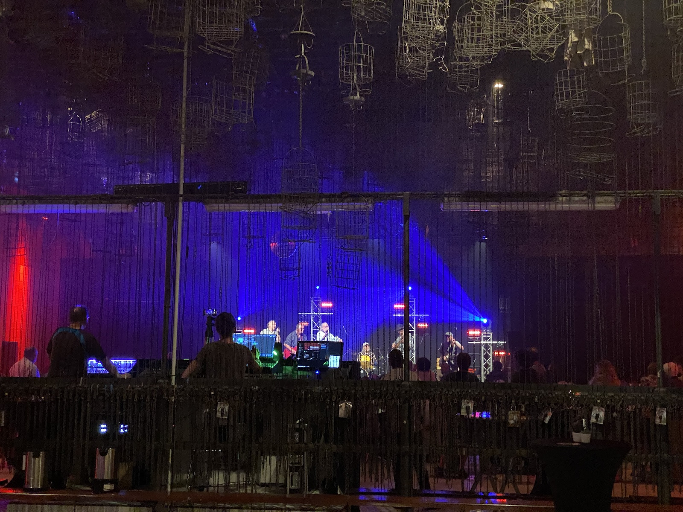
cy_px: 256
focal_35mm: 52
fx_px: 1026
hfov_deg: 36.8
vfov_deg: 28.0
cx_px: 342
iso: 2000
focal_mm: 6
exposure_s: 1/17
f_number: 2
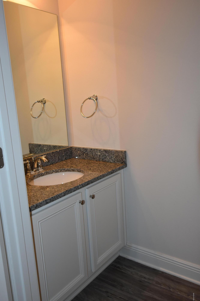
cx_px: 100
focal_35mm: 30
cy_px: 150
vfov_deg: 61.9
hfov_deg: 43.6
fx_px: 250
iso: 800
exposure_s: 1/80
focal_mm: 20
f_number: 4.5
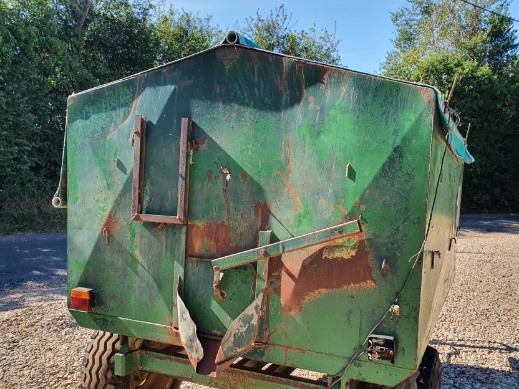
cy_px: 238
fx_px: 480
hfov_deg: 56.6
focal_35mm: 32
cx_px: 299
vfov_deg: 43.9
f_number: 2.4
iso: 50
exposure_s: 1/568
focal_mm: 4.32
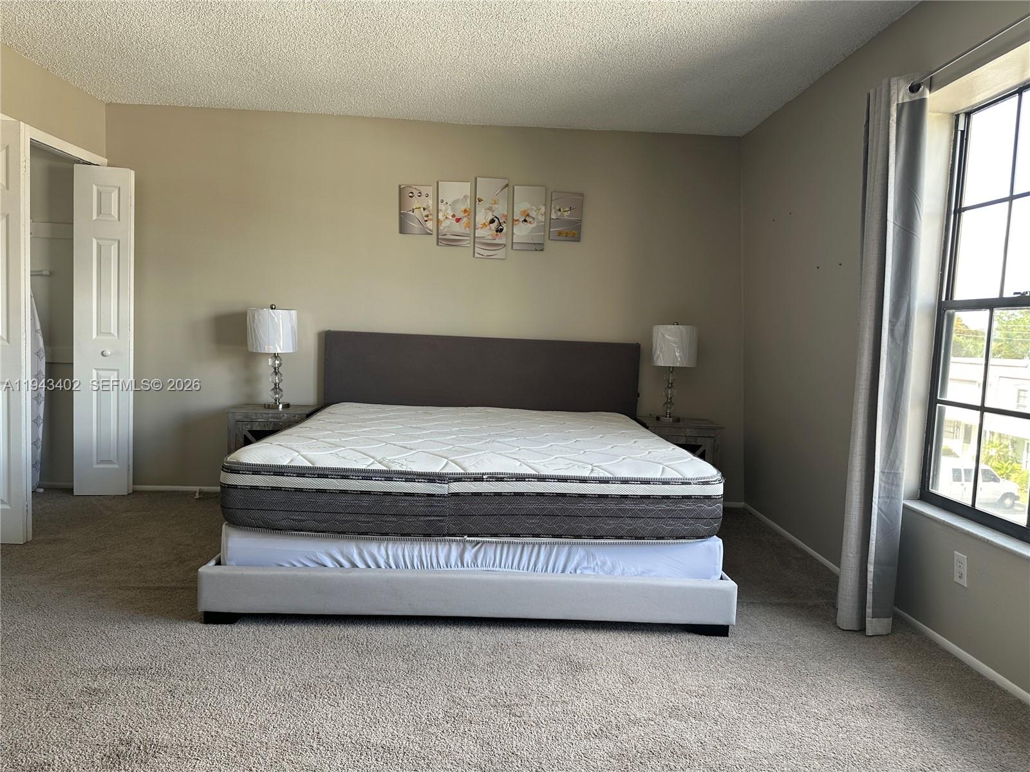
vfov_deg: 56.8
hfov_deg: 71.6
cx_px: 515
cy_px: 386
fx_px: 714
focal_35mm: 24
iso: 64
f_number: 1.78
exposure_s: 1/121
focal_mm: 6.86
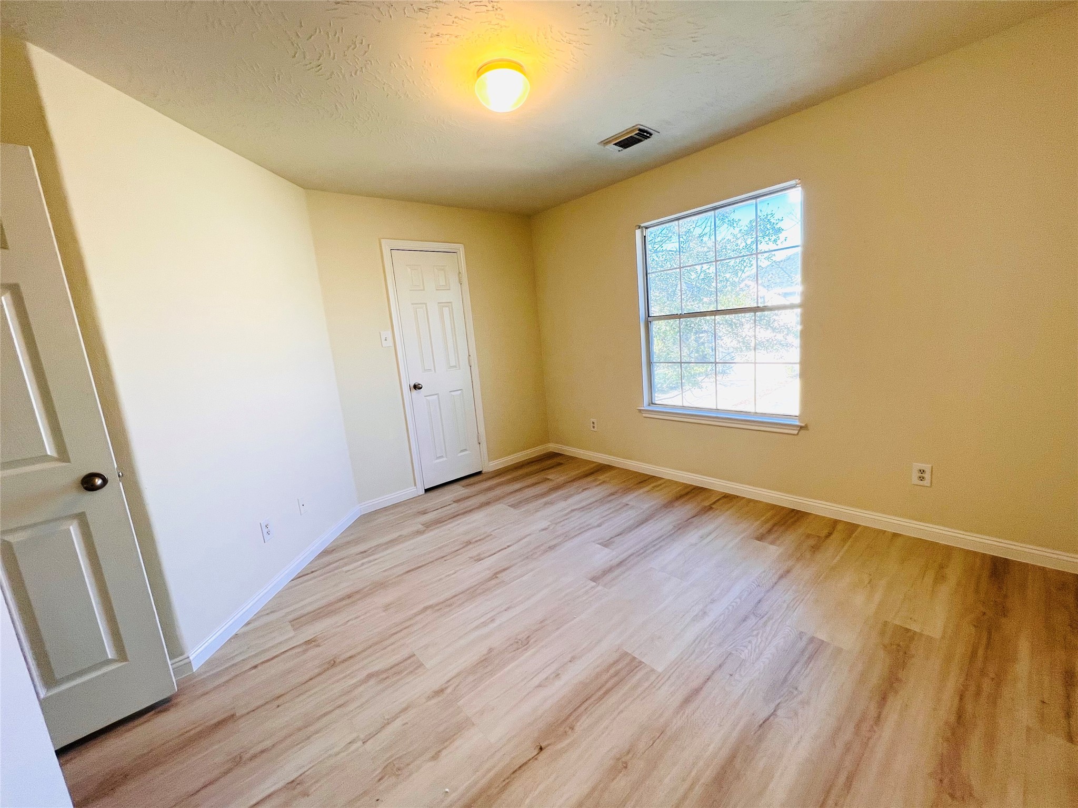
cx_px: 539
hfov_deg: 106.2
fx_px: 405
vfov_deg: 89.9
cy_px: 404
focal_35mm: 13
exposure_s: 1/120
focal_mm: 1.57
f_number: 1.8
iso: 80
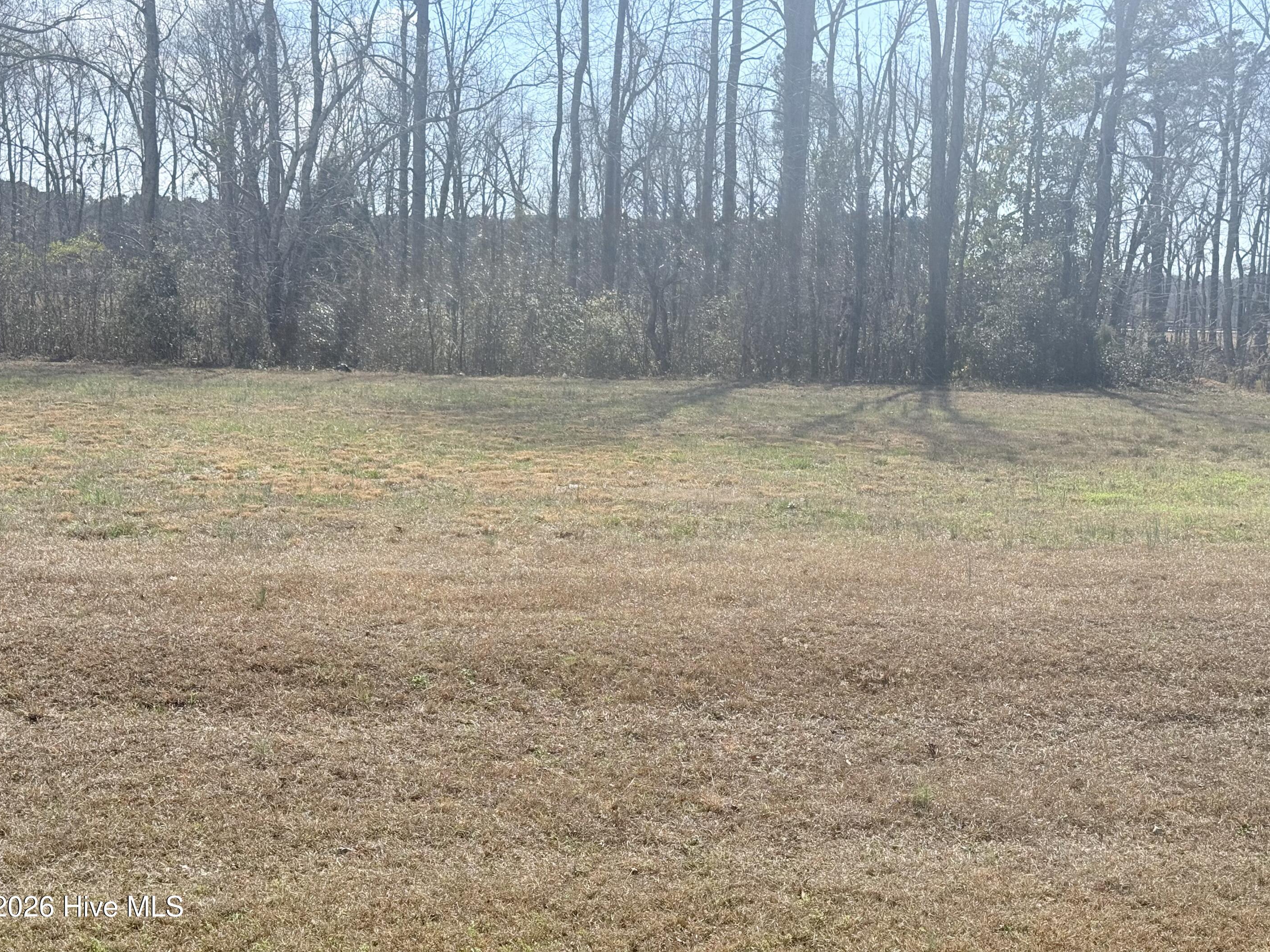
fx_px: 1871
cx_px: 643
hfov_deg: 37.5
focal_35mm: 51
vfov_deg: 28.6
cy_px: 447
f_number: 1.78
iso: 64
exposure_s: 1/4329
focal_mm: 6.76
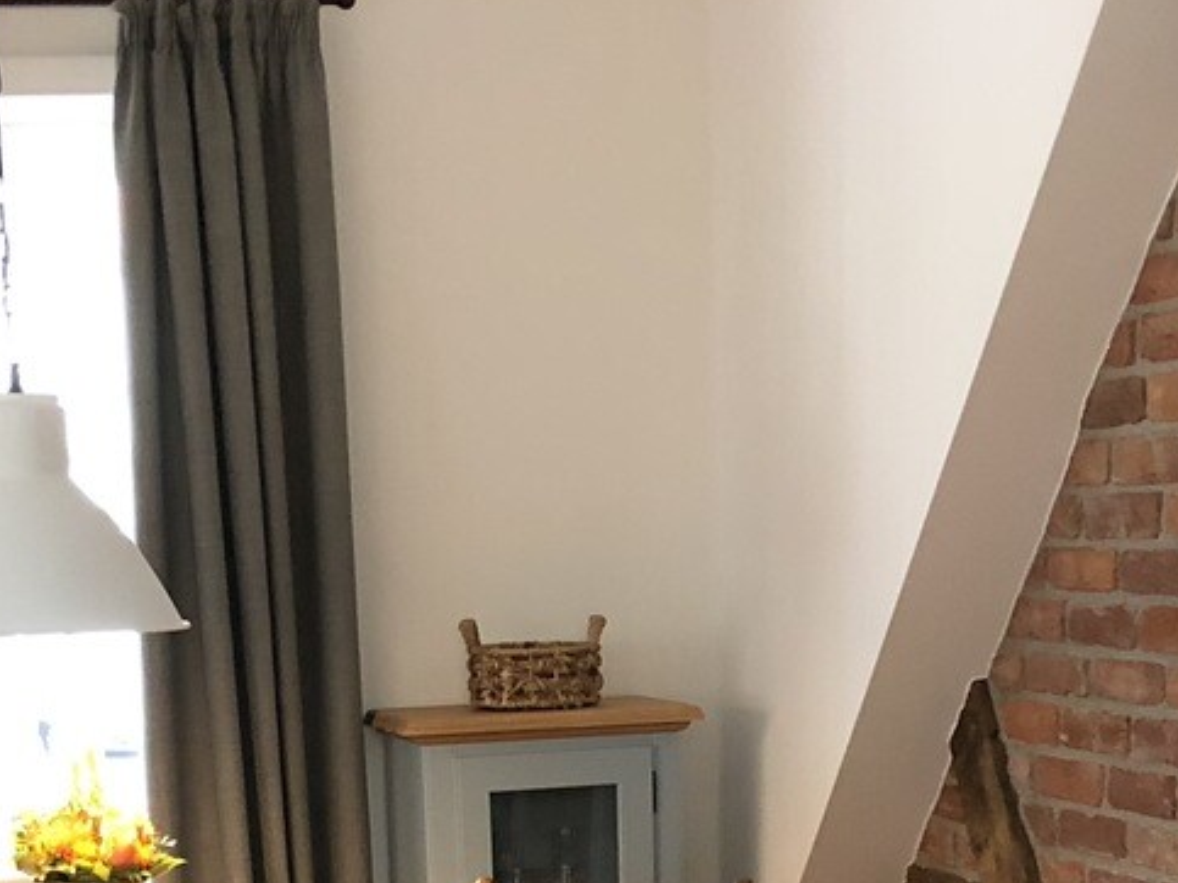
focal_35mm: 87
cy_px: 1318
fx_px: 2960
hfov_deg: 22.5
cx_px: 441
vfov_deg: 15.6
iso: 64
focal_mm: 4
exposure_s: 1/17
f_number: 1.8
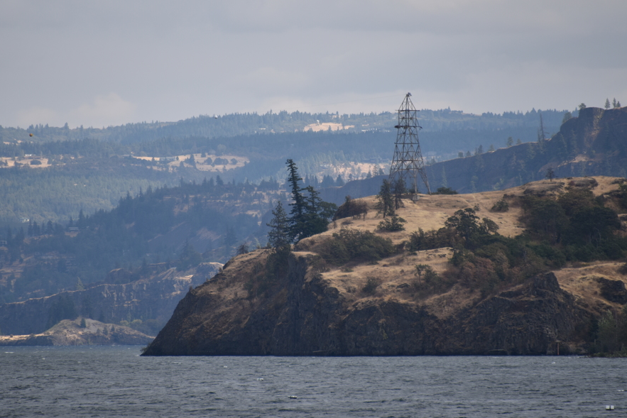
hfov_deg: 4.7
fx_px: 7577
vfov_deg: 3.2
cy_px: 177
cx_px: 298
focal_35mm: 435
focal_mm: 300
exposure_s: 1/640
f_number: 5.6
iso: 110
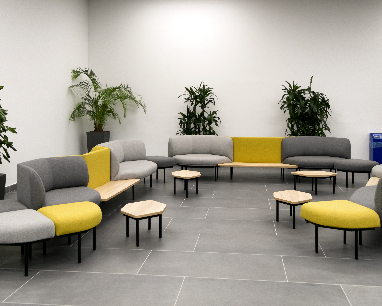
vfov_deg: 43.4
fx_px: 384
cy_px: 152
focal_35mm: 34
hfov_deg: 52.8
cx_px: 190
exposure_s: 1/55
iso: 800
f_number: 3.8
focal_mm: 20.1
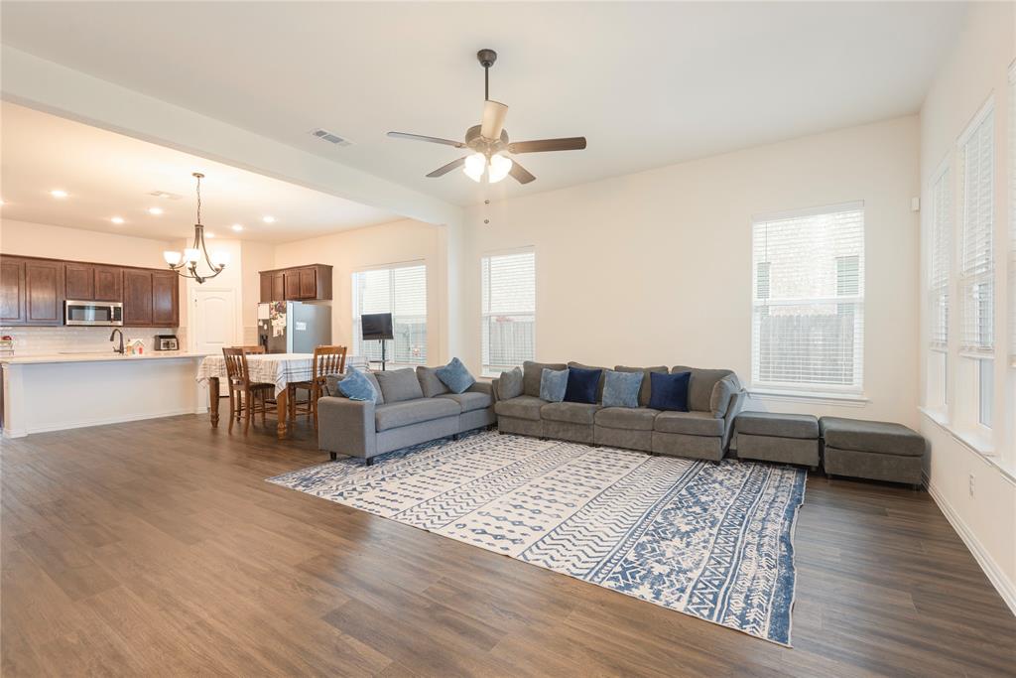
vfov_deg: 73.8
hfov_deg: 96.7
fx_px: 452
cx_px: 508
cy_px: 339
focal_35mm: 16
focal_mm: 16
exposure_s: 1/2
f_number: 7.1
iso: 100
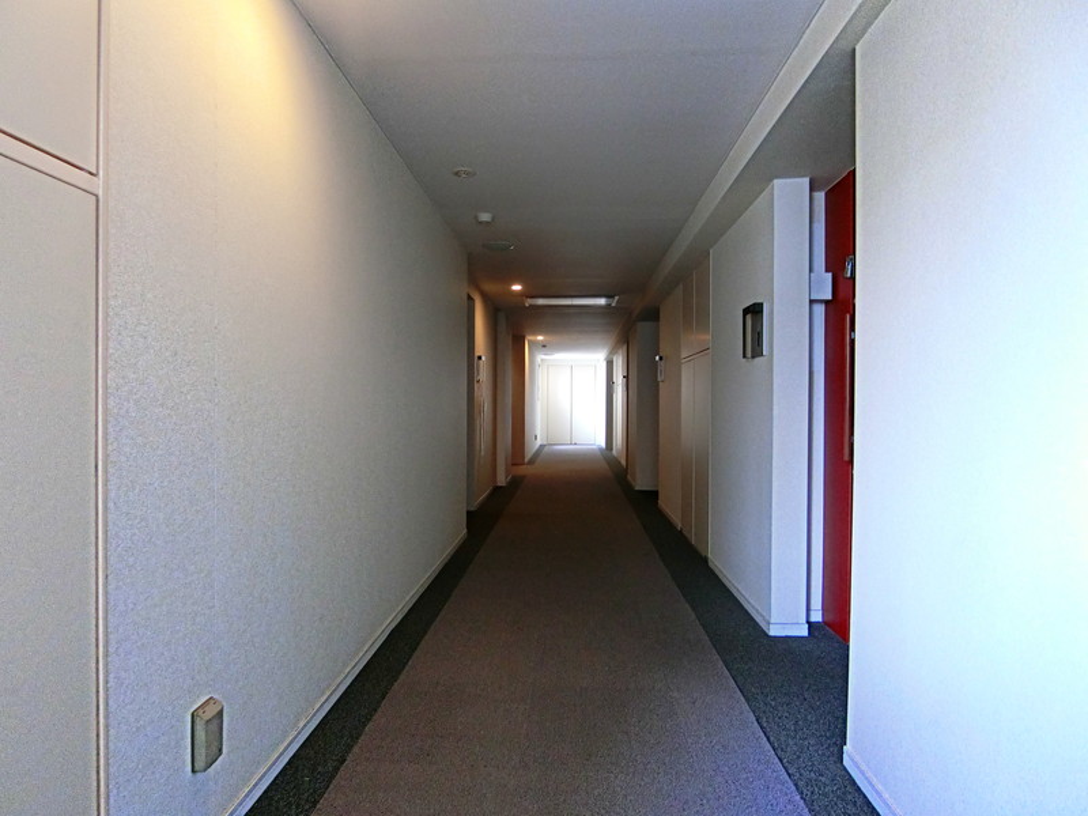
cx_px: 544
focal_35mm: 19
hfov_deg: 84.7
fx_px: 597
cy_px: 408
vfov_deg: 68.7
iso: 400
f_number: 2.7
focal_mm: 4.06
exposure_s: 1/40
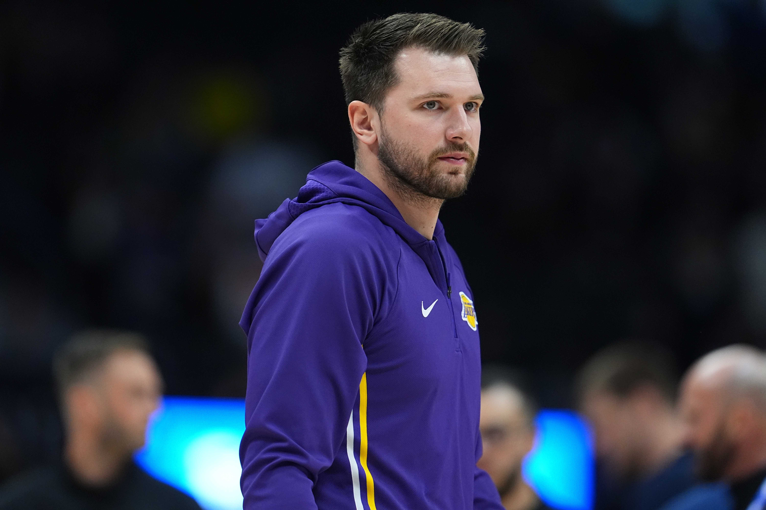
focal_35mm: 400
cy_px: 255
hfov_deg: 5.2
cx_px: 383
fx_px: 8510
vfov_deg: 3.4
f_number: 3.2
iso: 5000
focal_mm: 400
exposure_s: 1/2000
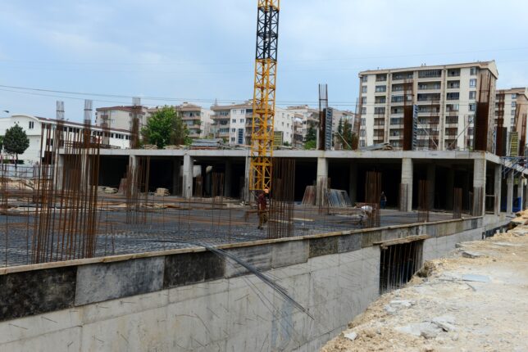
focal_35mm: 36
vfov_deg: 36.9
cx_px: 264
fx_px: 528
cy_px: 176
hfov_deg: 53.1
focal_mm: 36
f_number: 8
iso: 200
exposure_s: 1/500
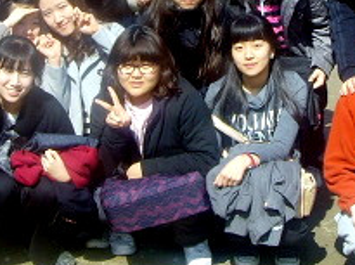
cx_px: 187
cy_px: 12
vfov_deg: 12.0
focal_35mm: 122
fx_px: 1249
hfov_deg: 16.2
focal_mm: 6.6
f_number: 6.3
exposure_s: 1/180
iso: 80
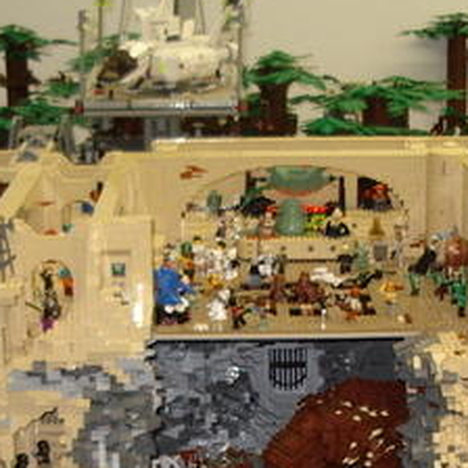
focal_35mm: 96
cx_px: 292
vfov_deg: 17.9
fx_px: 1468
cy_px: 391
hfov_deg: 18.1
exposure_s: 1/60
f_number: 2.6
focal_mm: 5.8
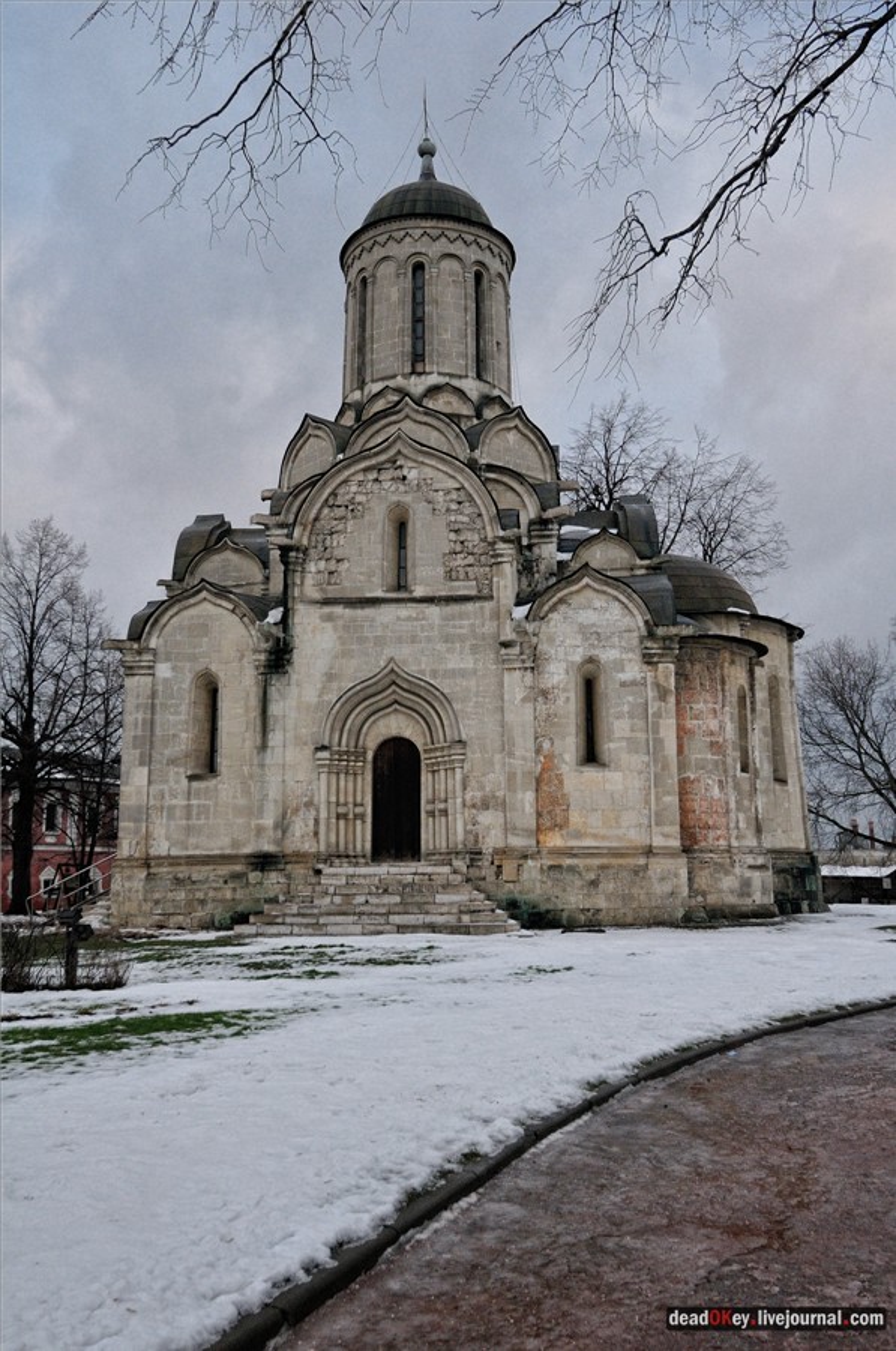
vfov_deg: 62.0
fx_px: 1124
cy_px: 676
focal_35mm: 30
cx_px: 448
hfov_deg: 43.5
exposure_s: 1/250
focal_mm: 20
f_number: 7.1
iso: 640
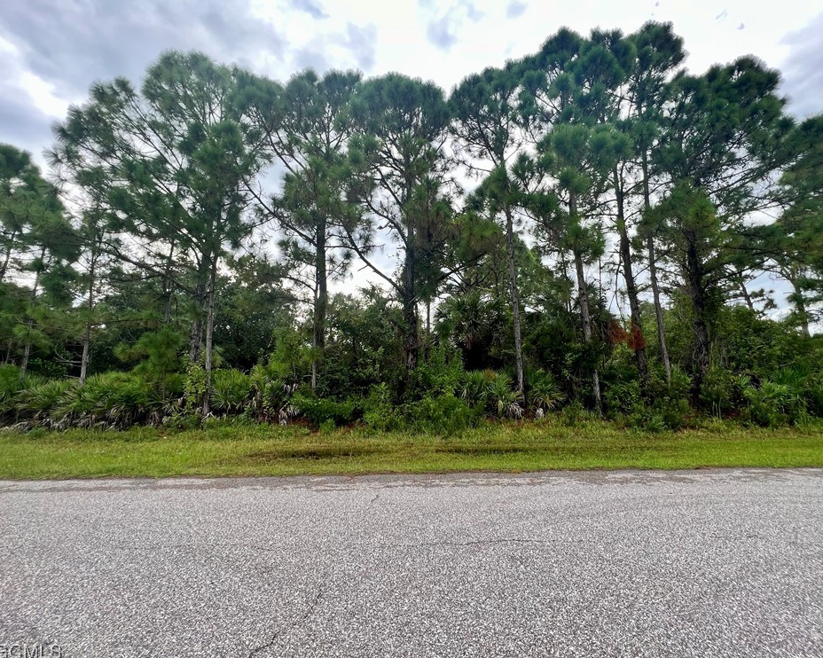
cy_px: 331
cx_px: 431
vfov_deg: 88.0
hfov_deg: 100.6
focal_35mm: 14
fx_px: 341
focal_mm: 1.57
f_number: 1.8
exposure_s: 1/318
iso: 32
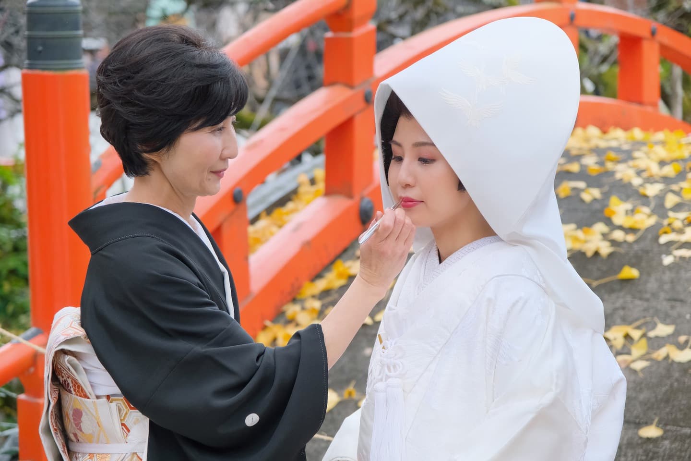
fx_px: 2303
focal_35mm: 120
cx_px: 346
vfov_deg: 11.4
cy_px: 230
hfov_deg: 17.1
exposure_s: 1/640
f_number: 4
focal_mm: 80
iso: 1600
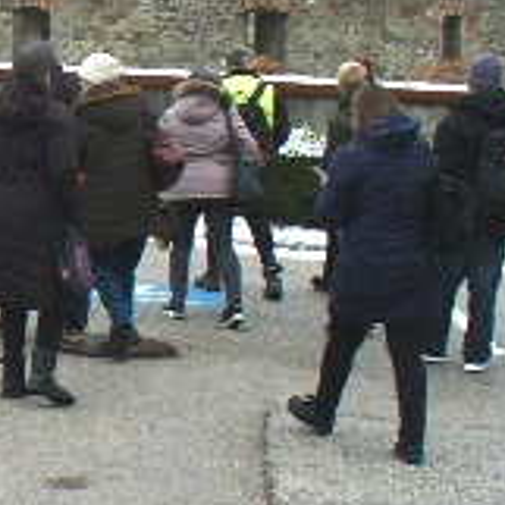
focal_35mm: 130
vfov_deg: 13.4
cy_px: 267
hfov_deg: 12.7
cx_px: -263
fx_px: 2146
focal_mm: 6.1
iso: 80
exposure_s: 1/160
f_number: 5.6
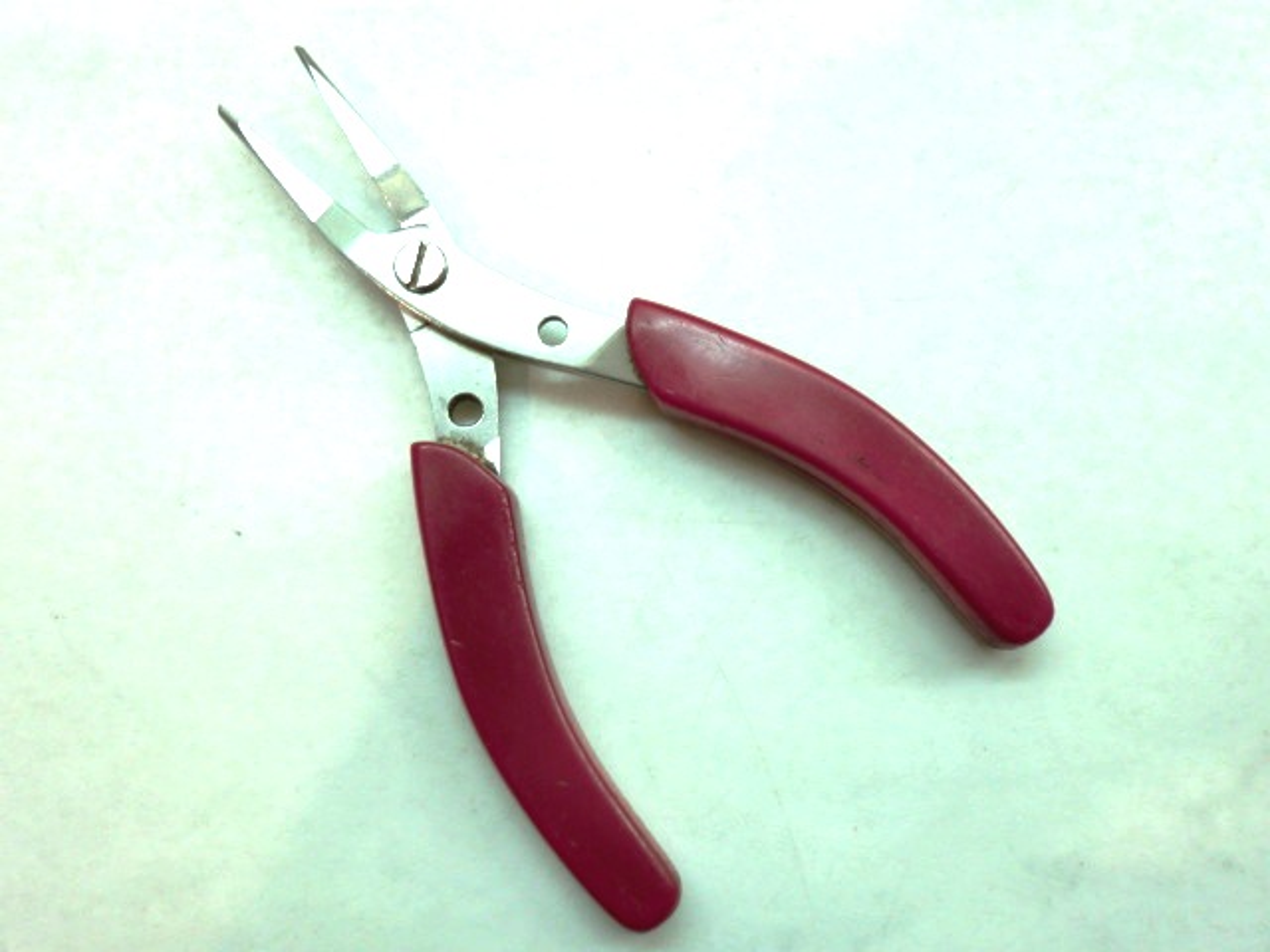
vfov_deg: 44.2
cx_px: 635
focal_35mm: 32
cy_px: 476
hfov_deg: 56.8
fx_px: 1174
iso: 125
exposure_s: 1/60
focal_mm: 5.8
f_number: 3.5
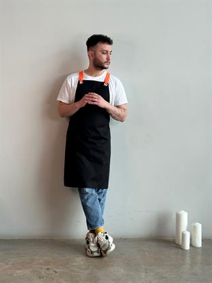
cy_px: 142
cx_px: 106
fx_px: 392
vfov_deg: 39.6
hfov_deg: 30.3
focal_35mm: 48
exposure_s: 1/100
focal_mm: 6.86
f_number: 1.78
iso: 50
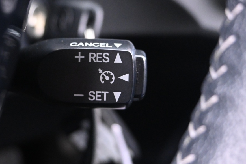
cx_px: 91
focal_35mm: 54
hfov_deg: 36.3
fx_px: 372
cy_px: 73
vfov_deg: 24.8
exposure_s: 1/3
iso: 2500
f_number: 3.8
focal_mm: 19.5
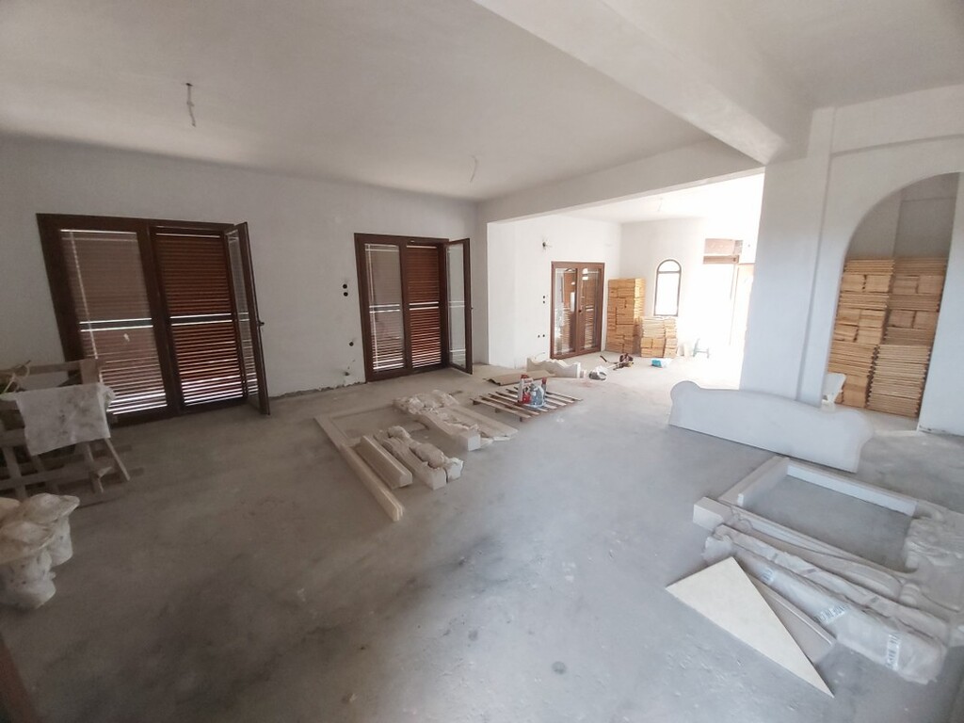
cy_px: 362
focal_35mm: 12
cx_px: 482
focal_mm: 1.42
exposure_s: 1/33
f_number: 2.2
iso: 200
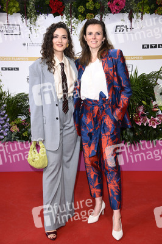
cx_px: 81
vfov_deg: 36.3
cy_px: 122
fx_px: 372
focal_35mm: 55
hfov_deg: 24.6
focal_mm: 55
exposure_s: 1/250
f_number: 5.6
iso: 640
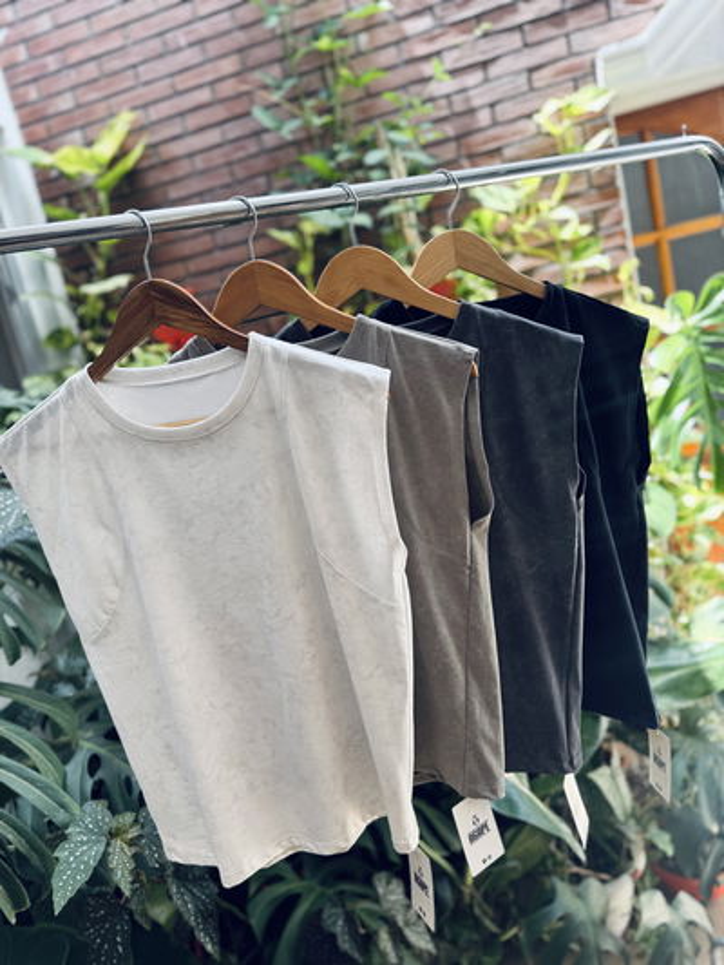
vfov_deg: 71.6
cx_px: 362
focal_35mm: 24
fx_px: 669
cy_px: 482
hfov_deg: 56.8
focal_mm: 6.76
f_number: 1.78
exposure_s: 1/271
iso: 64
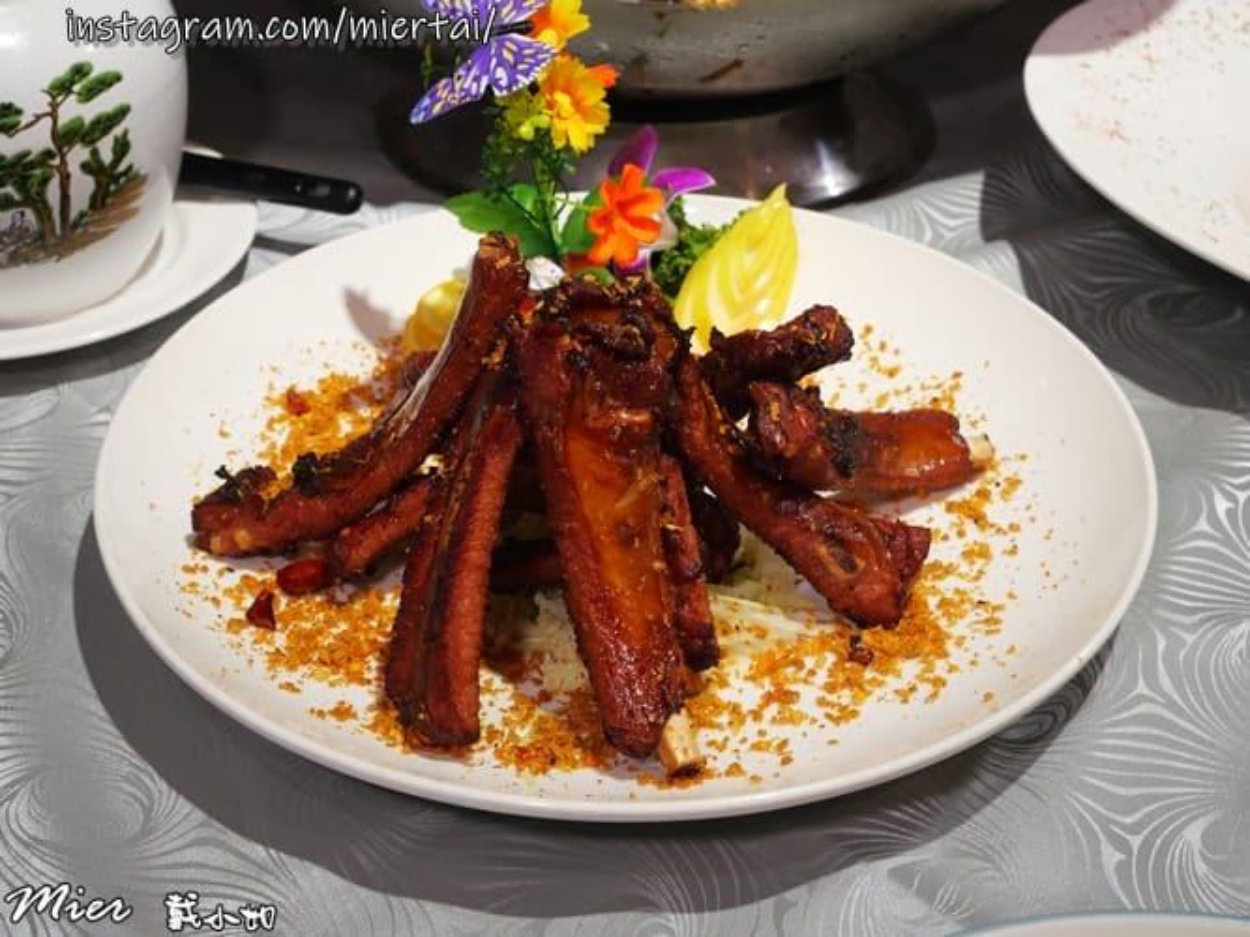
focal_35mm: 52
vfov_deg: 28.0
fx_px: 1877
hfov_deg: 36.8
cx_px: 625
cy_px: 468
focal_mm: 26
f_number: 5.3
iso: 800
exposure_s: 1/60
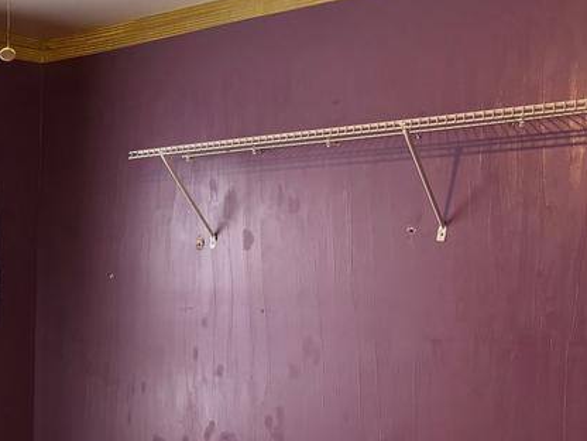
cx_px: -30
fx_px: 1085
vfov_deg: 22.6
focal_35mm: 64
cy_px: 351
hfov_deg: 28.0
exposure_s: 1/60
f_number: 1.6
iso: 100
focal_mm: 5.96
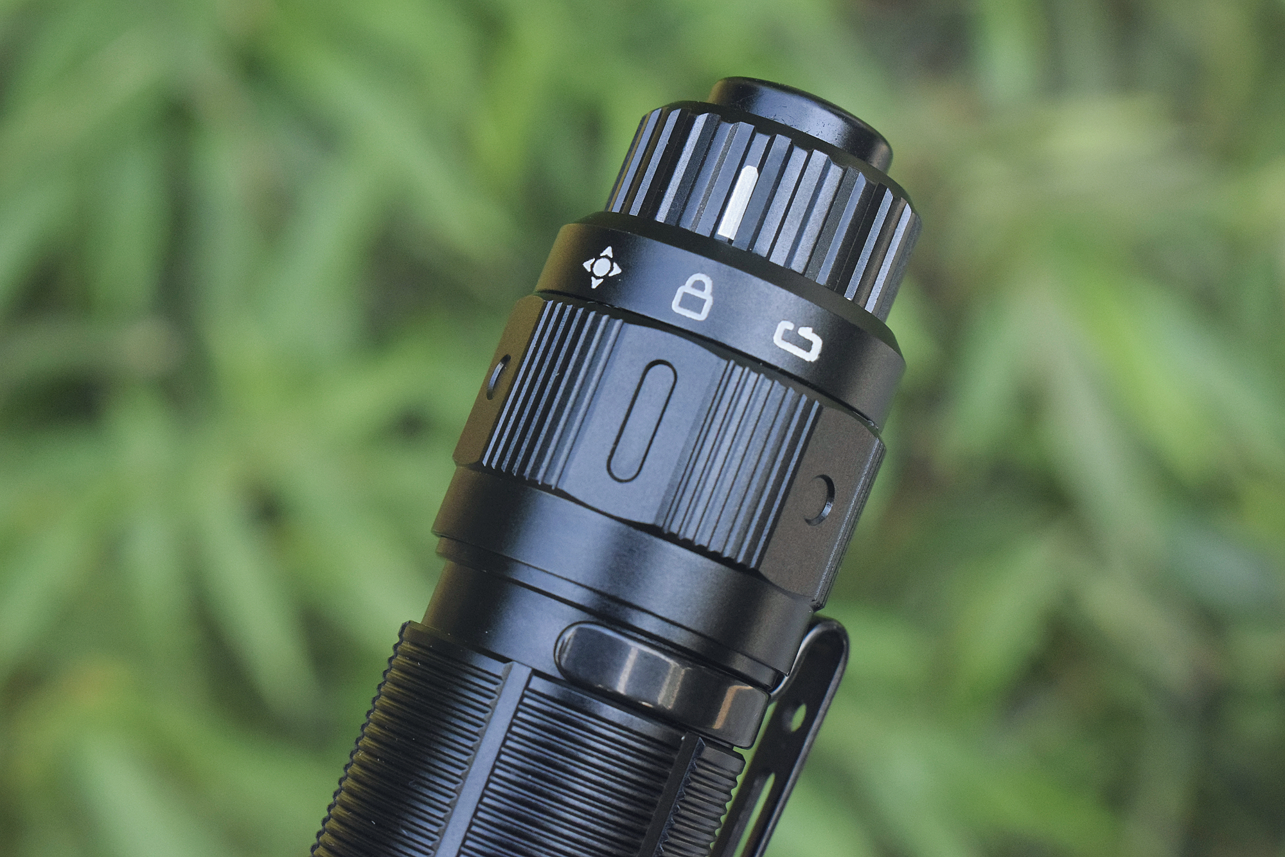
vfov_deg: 16.6
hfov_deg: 24.6
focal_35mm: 82
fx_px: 2944
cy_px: 428
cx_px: 642
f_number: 10
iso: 3200
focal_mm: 55
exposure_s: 1/400
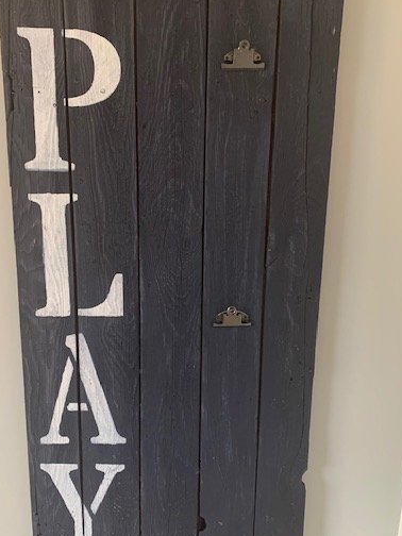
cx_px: 187
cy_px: 286
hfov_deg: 42.9
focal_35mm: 33
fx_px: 511
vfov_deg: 55.3
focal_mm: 4.25
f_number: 1.8
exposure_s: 1/42
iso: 400
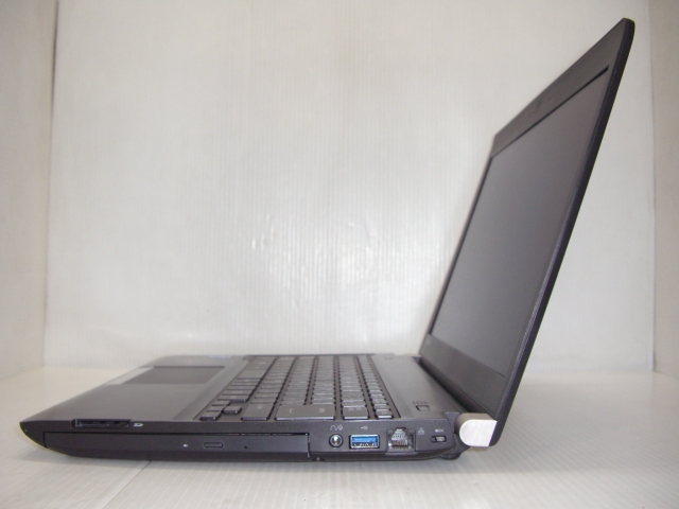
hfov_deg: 49.0
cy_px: 254
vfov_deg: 37.7
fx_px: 745
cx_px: 340
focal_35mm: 38
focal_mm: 7.9
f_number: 2.8
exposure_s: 1/80
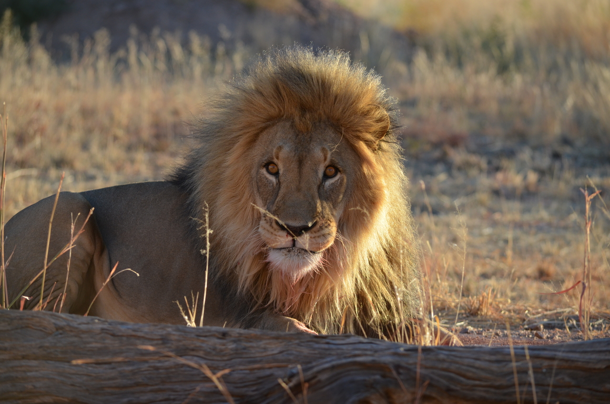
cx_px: 305
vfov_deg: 5.4
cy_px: 202
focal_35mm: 255
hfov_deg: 8.1
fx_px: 4312
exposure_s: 1/500
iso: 360
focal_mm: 170
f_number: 5.6
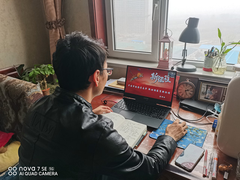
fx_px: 180
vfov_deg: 53.1
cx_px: 120
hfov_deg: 67.3
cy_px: 90
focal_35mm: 26
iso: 50
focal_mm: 5.58
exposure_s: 1/120
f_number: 1.8
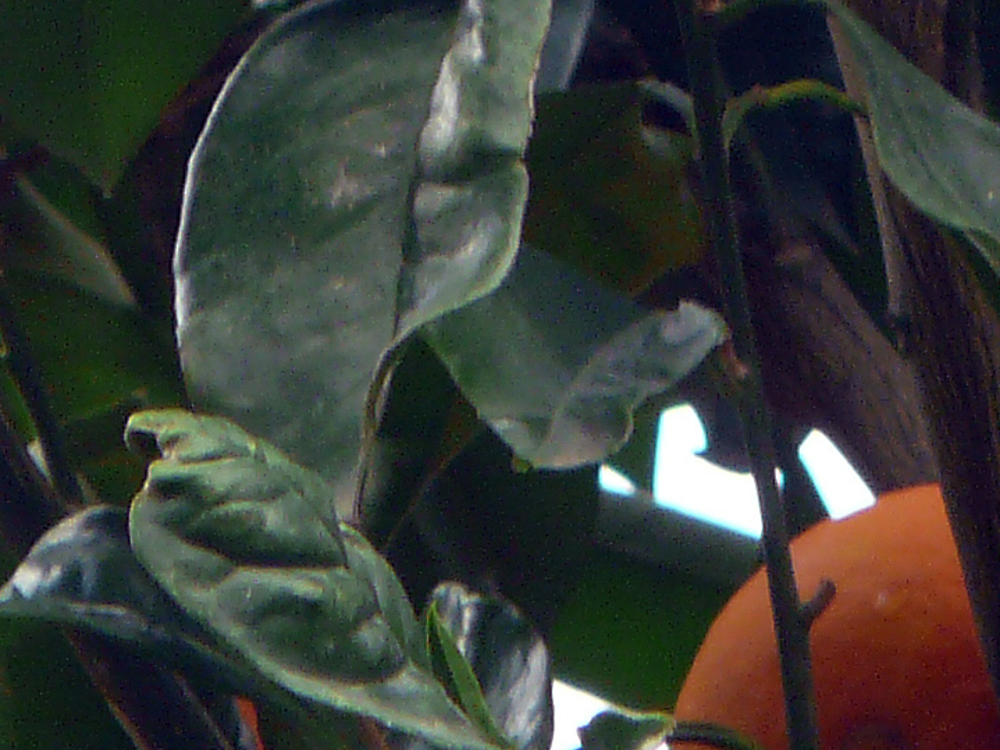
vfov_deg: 0.6
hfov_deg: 0.9
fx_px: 66086
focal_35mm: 2288
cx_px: 594
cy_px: -705
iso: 100
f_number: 4.2
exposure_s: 1/100
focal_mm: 82.8
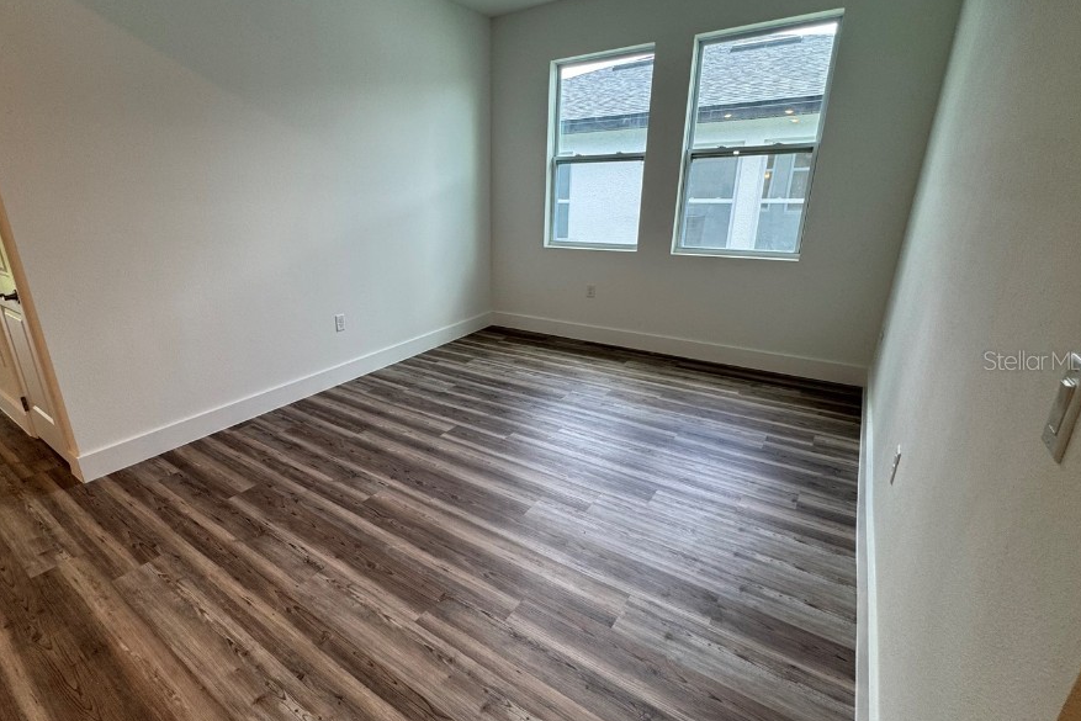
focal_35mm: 17
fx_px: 511
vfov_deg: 70.5
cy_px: 360
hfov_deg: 92.7
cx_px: 468
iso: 100
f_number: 2.2
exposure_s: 1/120
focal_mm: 2.22
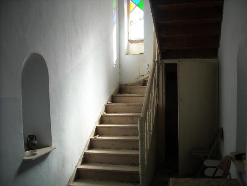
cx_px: 124
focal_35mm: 35
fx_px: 250
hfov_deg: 52.6
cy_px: 93
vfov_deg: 40.7
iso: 64
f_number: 2.8
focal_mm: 5.7
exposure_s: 1/176
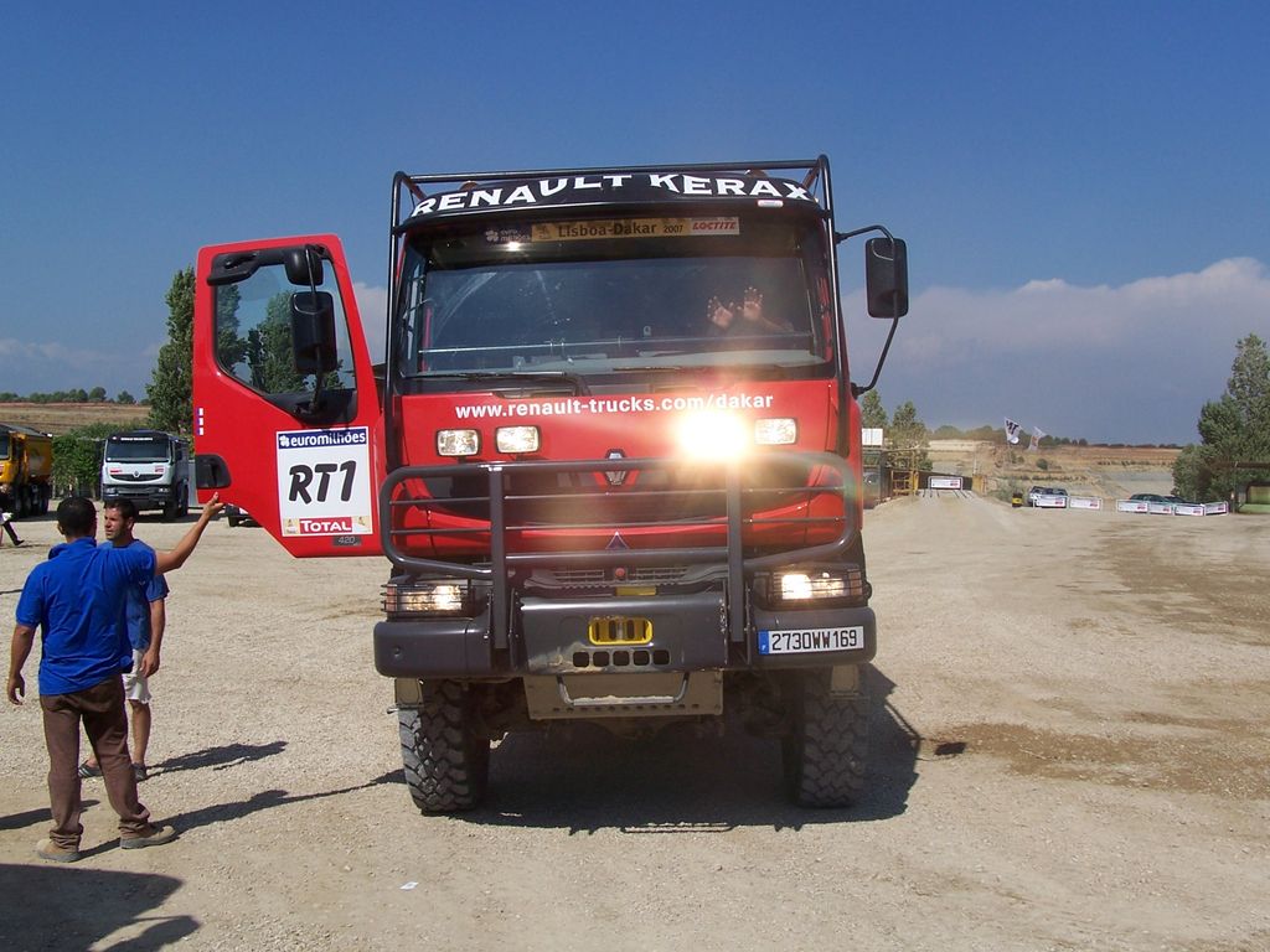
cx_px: 635
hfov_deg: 52.6
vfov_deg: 40.7
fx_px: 1284
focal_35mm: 35
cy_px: 476
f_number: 5.6
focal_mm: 6
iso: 80
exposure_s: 1/750
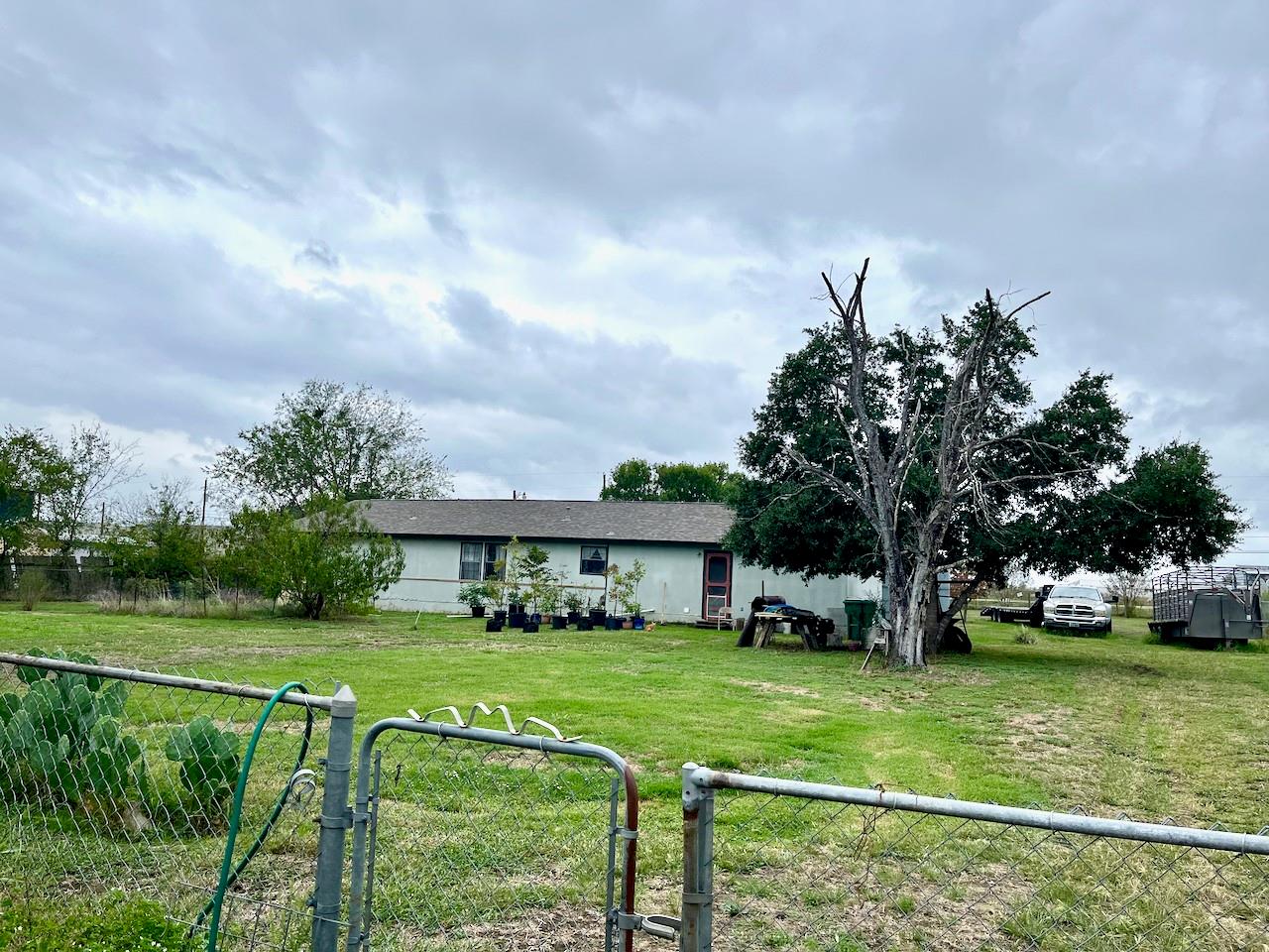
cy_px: 476
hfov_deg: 67.3
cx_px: 634
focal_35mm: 26
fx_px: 953
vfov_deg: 53.1
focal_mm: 5.1
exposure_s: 1/3311
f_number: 1.6
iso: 50
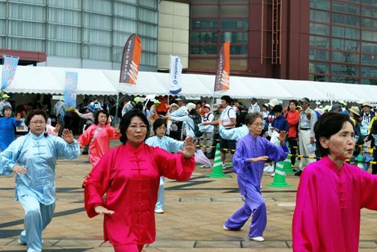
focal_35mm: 64
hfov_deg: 31.2
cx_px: 251
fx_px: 671
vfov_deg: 21.3
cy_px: 117
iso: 100
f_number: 6.3
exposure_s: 1/160
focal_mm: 28
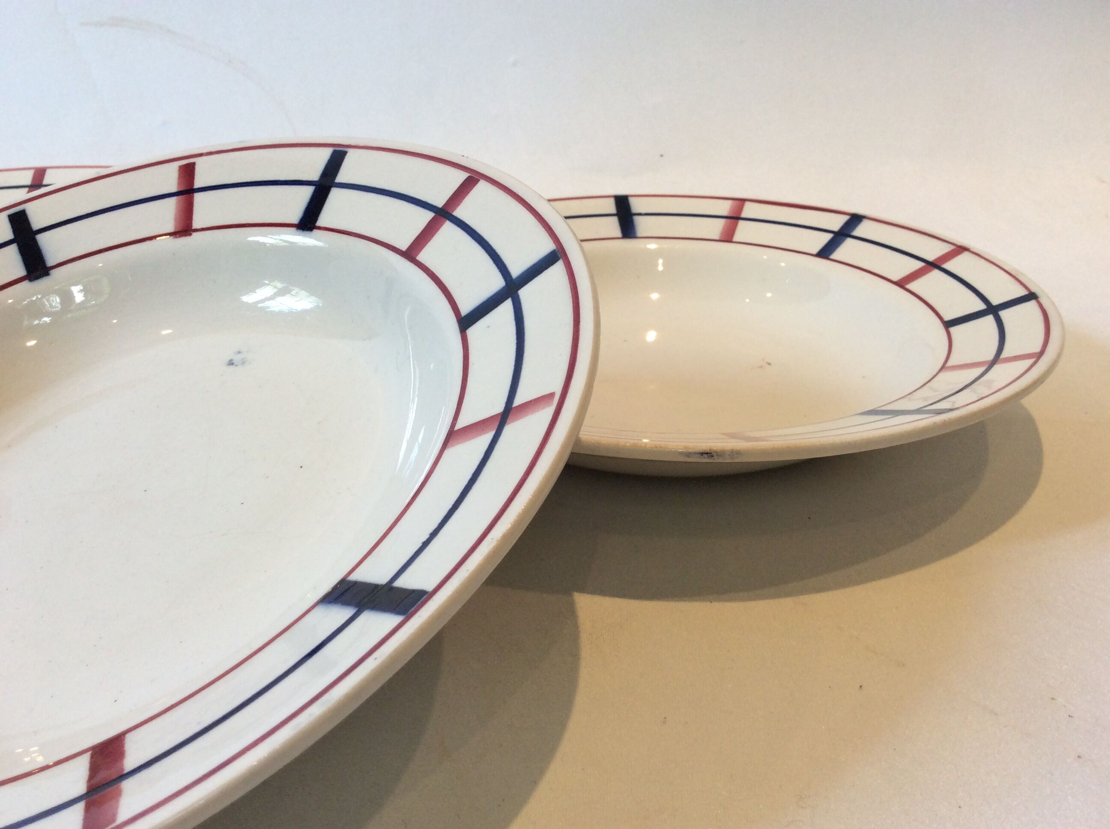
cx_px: 555
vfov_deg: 44.1
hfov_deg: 56.9
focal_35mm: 32
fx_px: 1025
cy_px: 414
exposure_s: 1/25
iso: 64
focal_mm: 3.3
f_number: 2.4
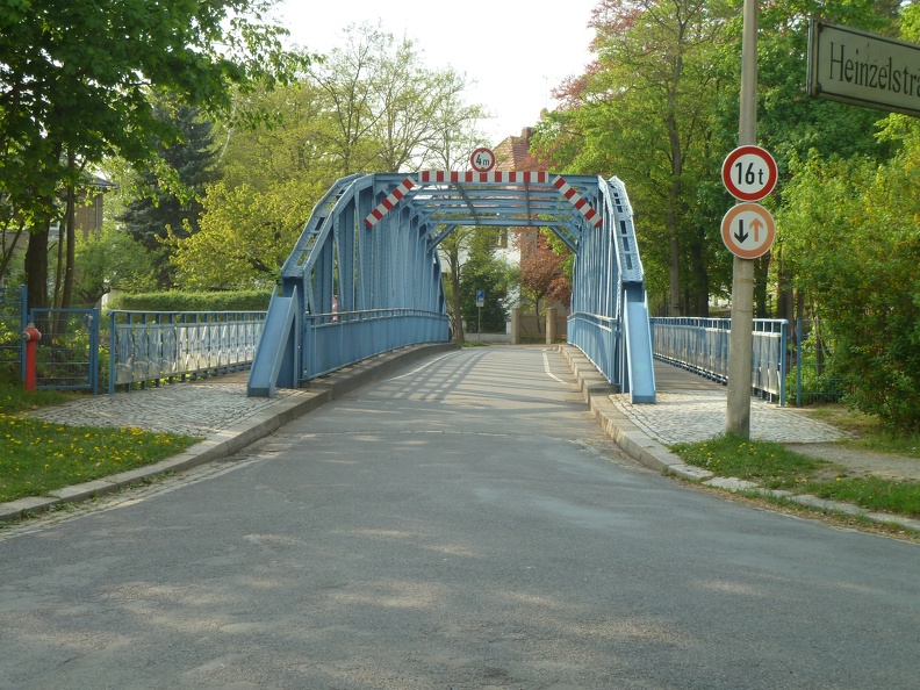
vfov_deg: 24.8
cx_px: 460
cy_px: 345
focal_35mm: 59
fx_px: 1568
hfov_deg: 32.7
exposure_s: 1/200
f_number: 3.9
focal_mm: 9.7
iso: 80
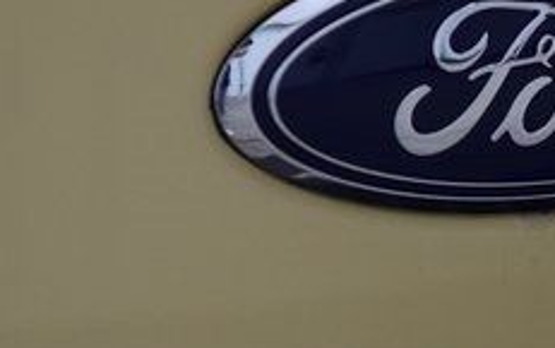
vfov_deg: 4.5
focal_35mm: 296
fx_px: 4483
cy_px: 203
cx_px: 610
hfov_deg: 7.0
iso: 1600
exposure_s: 1/125
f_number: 3.5
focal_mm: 70
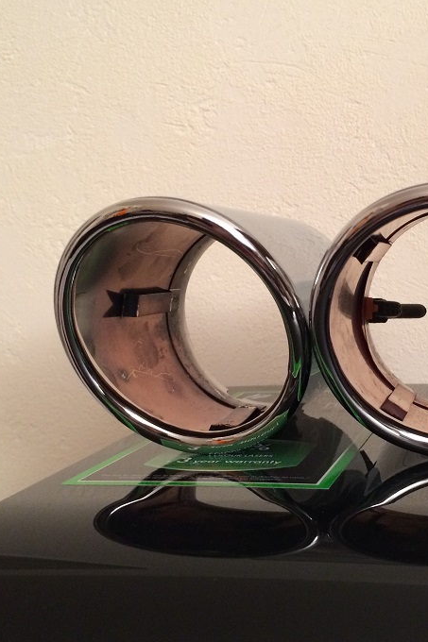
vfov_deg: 41.9
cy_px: 325
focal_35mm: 47
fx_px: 839
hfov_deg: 28.2
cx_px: 319
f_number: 2.2
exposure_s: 1/30
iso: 200
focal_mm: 4.12
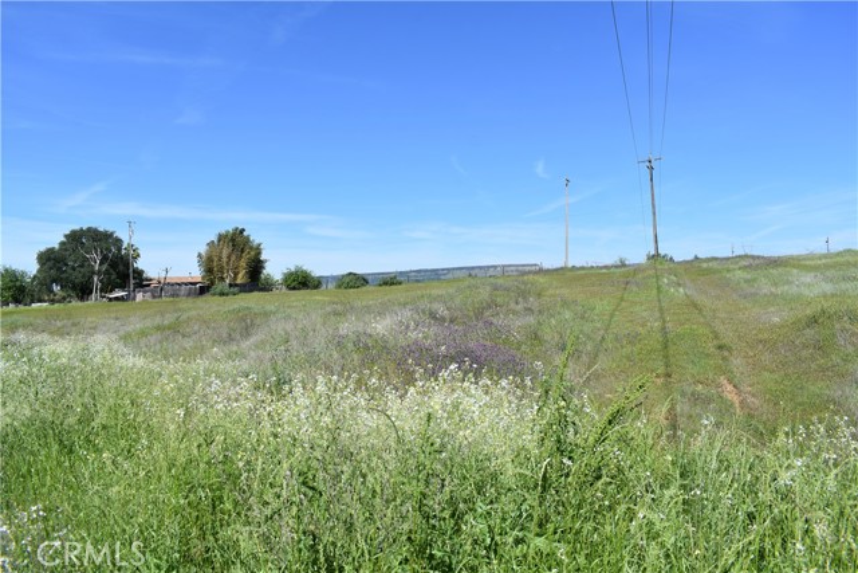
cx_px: 429
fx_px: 644
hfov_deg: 67.4
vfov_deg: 48.0
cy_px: 286
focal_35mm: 27
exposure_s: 1/500
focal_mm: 18
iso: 160
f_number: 8
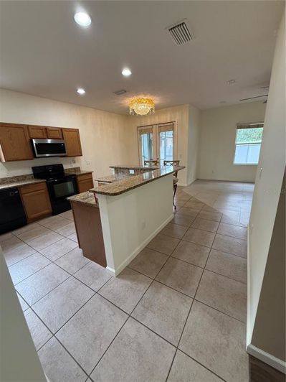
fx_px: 154
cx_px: 143
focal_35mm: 14
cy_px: 191
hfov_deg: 85.7
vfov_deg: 102.1
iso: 400
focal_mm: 2.22
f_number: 2.2
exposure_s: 1/120
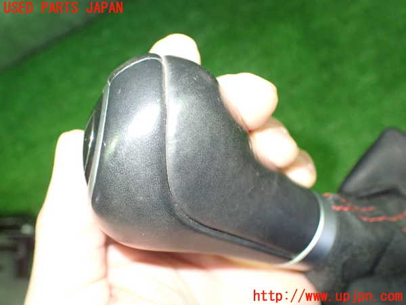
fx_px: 352
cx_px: 203
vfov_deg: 46.8
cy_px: 152
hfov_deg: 60.0
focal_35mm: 30
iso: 800
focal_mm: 5.4
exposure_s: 1/30
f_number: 2.3
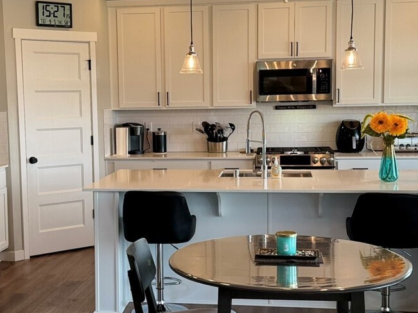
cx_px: 170
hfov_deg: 32.6
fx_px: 712
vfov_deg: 24.8
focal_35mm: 59
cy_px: 158
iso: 64
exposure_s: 1/120
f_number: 1.78
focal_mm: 6.76
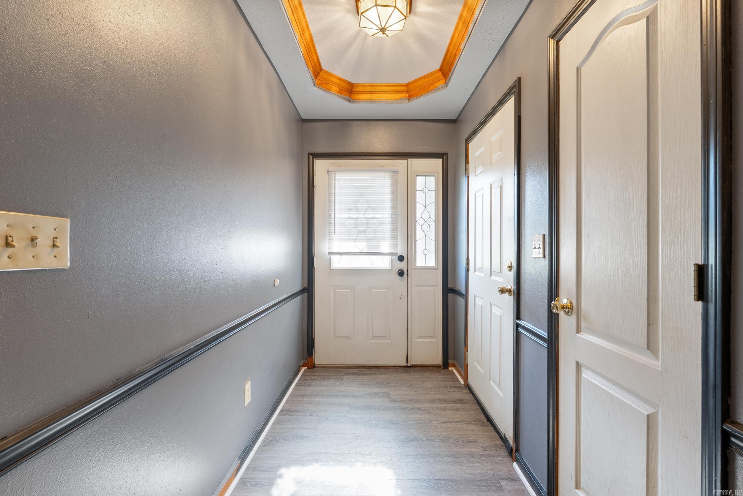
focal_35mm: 16
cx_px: 372
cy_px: 248
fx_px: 330
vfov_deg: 73.8
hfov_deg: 96.7
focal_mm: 16
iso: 250
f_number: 9
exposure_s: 1/1.67
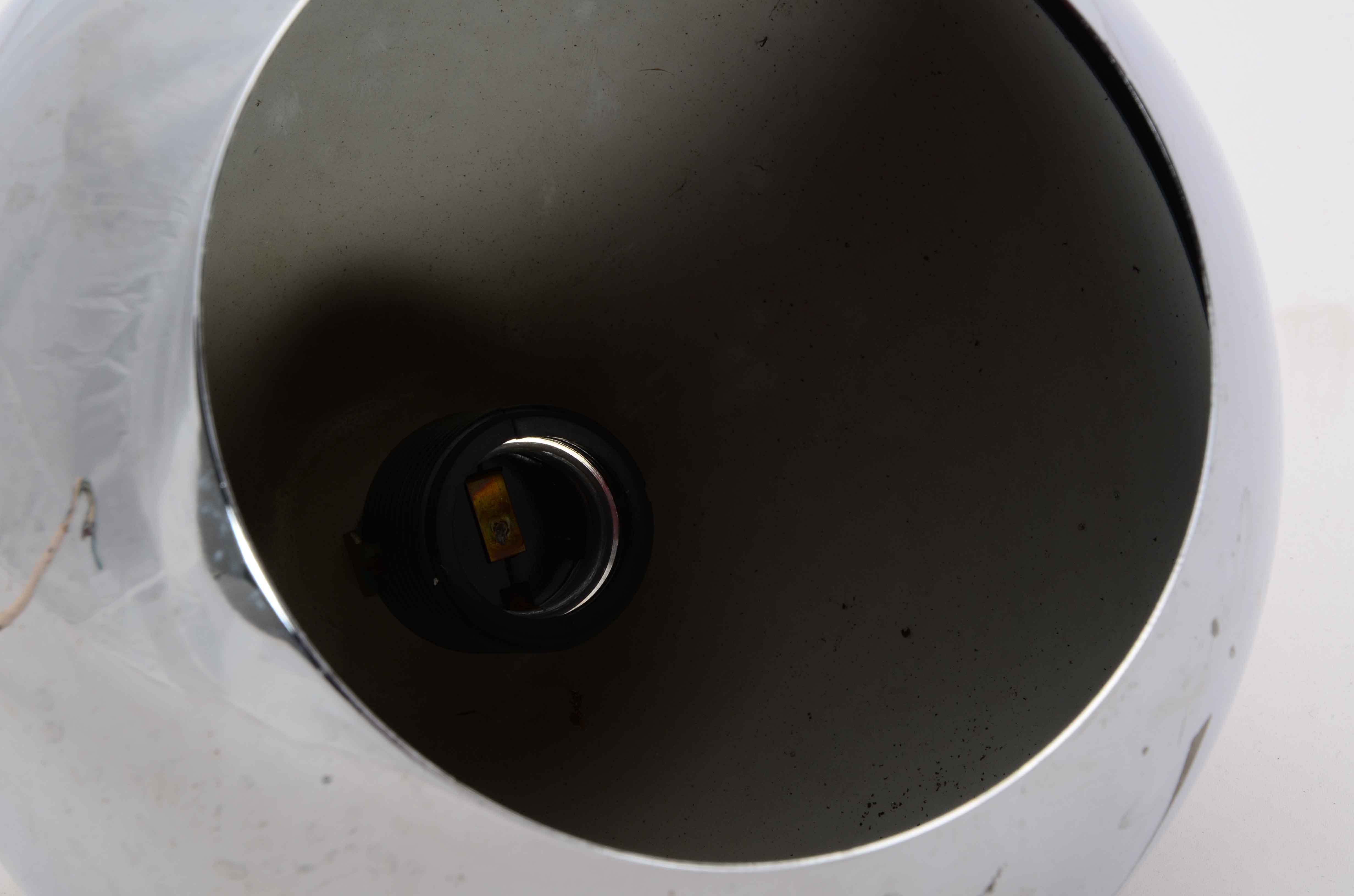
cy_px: 448
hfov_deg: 13.1
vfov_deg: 8.7
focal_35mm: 158
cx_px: 677
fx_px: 5911
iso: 200
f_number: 16
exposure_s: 1/160
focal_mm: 105
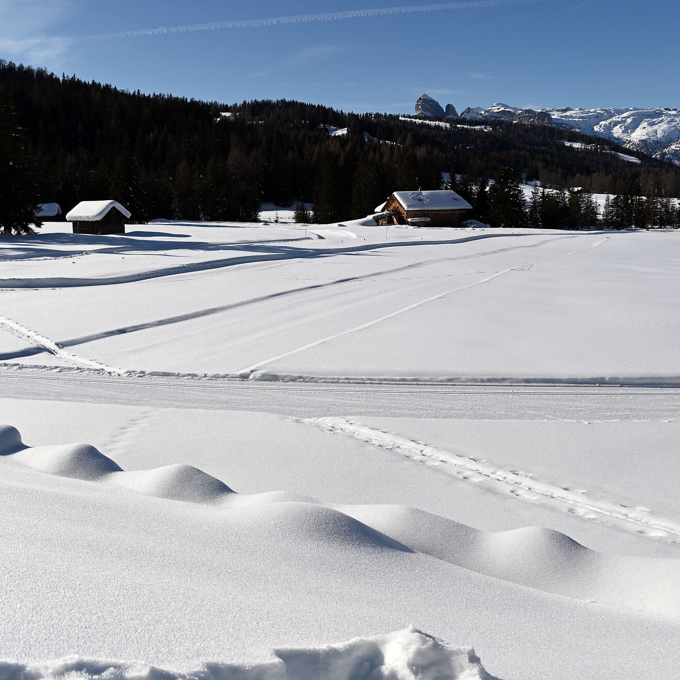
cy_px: 271
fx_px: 822
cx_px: 408
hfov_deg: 44.7
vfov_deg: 44.7
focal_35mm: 37
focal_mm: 24
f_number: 4.5
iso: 100
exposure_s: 1/2500
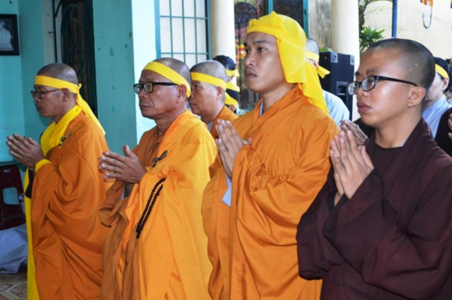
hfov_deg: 38.9
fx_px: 640
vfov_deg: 26.4
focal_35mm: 51
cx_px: 226
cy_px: 150
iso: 1400
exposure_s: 1/60
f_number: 5
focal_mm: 34
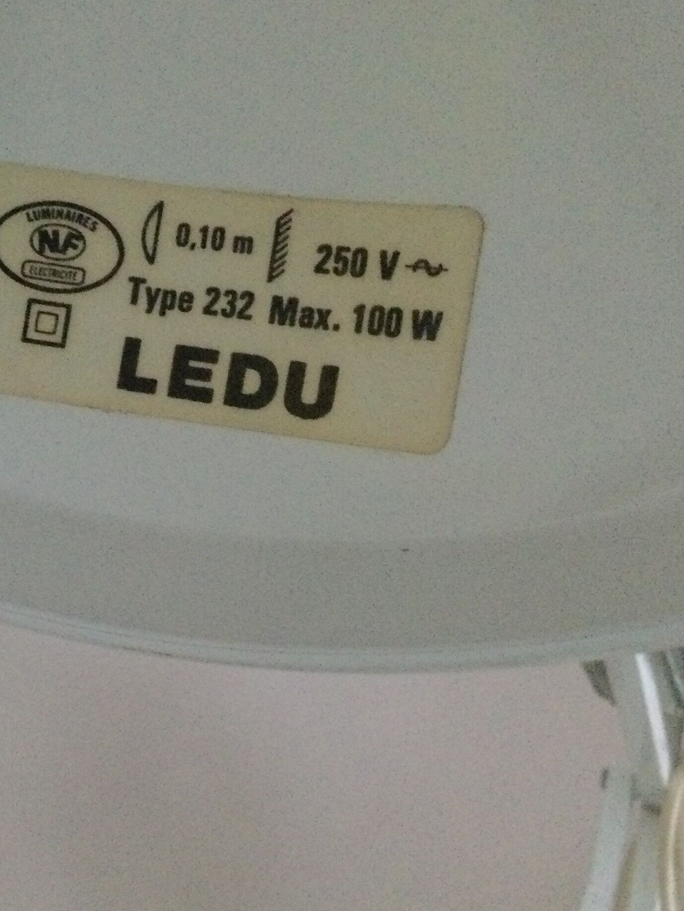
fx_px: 1449
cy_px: 507
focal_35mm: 55
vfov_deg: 34.9
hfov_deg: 26.3
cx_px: 179
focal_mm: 3.3
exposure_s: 1/17
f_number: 2.4
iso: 640
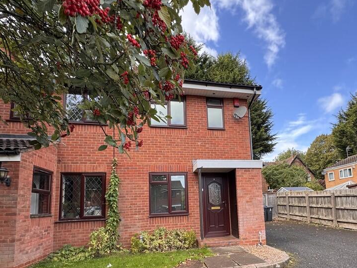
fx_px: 206
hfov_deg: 81.1
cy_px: 181
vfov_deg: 64.1
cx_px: 207
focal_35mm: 20
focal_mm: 2.22
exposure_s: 1/237
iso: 40
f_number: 2.2
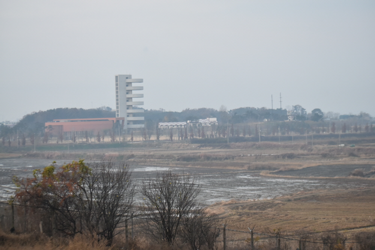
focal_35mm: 108
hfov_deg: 18.9
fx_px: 1126
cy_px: 125
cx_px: 188
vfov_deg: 12.7
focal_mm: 72
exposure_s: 1/60
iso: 720
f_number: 4.8
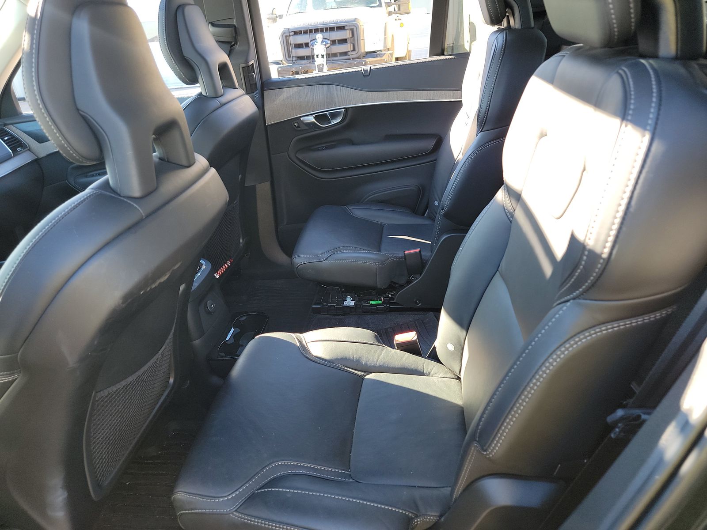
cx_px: 354
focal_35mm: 24
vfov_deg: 56.8
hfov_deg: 71.6
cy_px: 265
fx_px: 490
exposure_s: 1/59
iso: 93
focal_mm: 6.7
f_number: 1.8
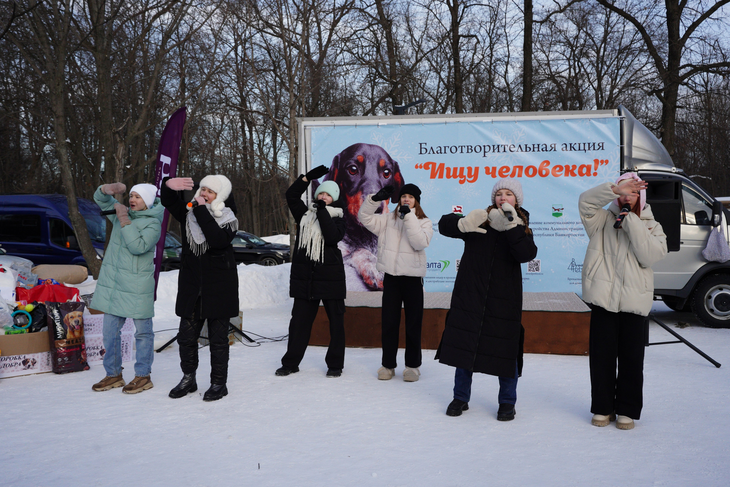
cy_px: 244
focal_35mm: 33
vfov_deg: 40.0
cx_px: 365
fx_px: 669
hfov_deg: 57.2
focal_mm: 33
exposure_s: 1/1600
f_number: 8
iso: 1250
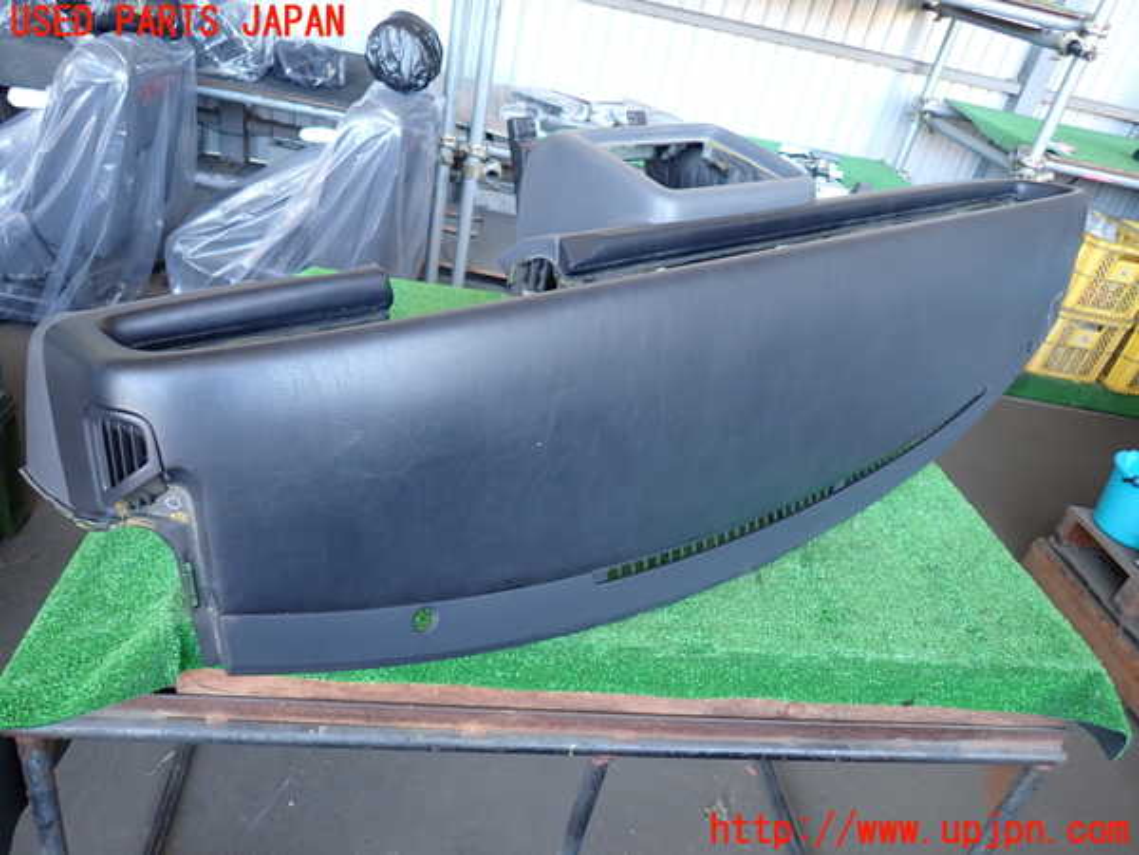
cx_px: 570
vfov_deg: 54.9
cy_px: 428
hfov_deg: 69.4
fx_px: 823
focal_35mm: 25
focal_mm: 4.5
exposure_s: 1/50
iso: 200
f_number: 2
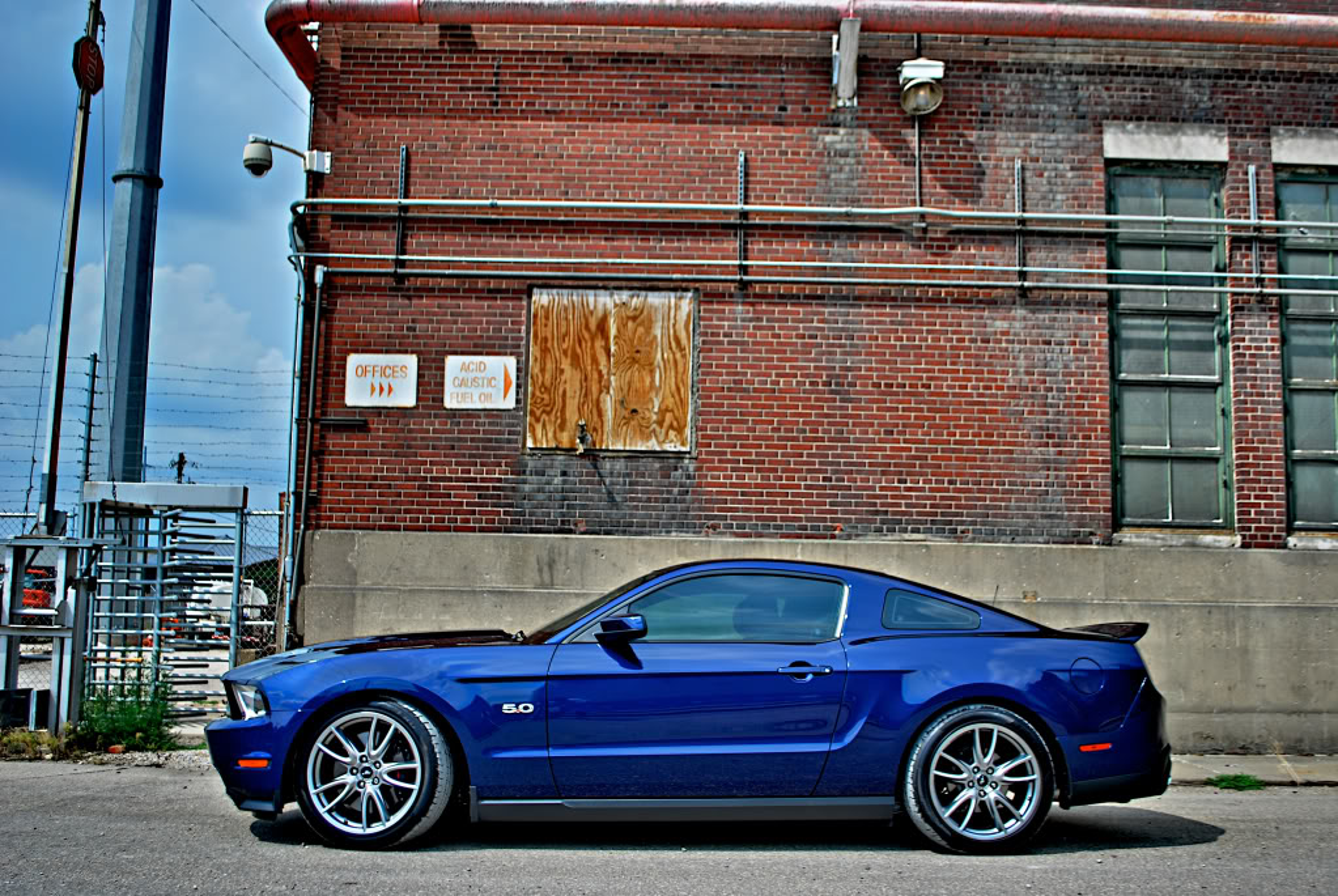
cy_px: 448
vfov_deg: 37.0
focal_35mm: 36
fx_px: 1340
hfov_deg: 53.1
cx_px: 669
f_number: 5
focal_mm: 24
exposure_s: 1/100
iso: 100
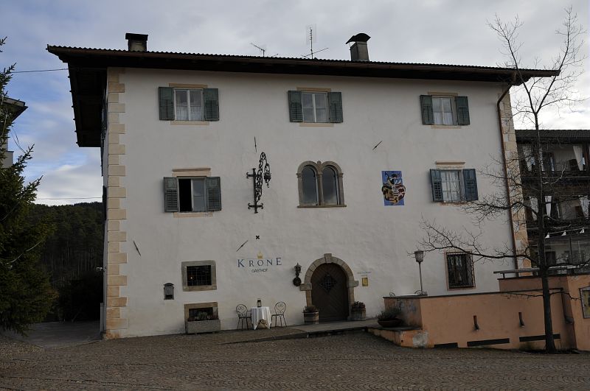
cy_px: 196
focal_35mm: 38
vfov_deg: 35.4
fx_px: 614
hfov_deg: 51.3
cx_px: 295
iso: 200
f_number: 8
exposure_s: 1/250
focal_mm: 25
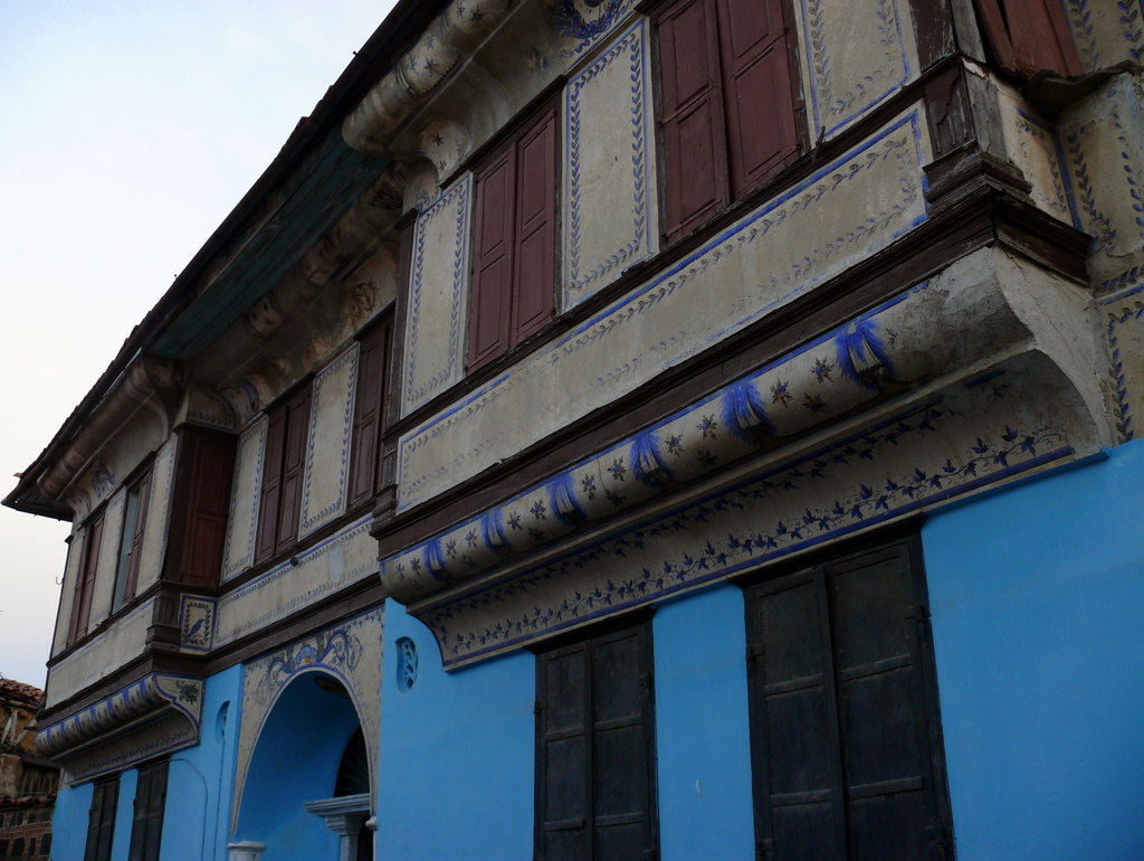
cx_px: 572
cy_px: 430
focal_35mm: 35
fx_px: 1158
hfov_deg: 52.6
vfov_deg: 40.8
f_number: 2.8
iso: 100
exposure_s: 1/25
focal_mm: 7.4
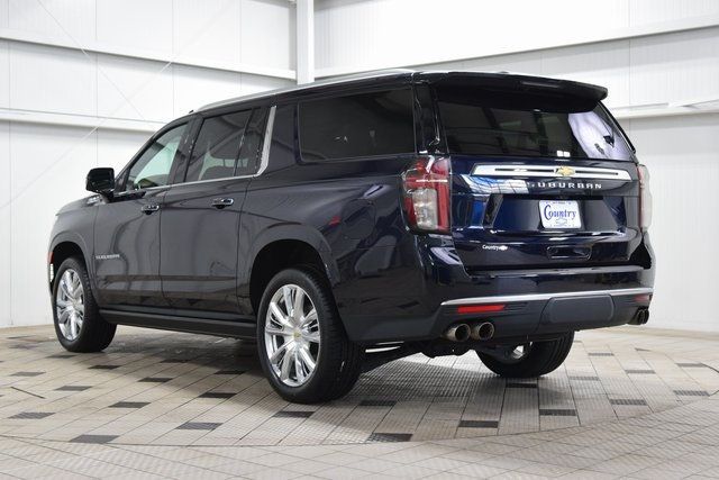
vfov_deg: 25.1
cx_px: 360
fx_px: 1079
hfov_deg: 36.9
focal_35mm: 54
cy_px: 240
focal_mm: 36
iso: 1600
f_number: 4.5
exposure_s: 1/60
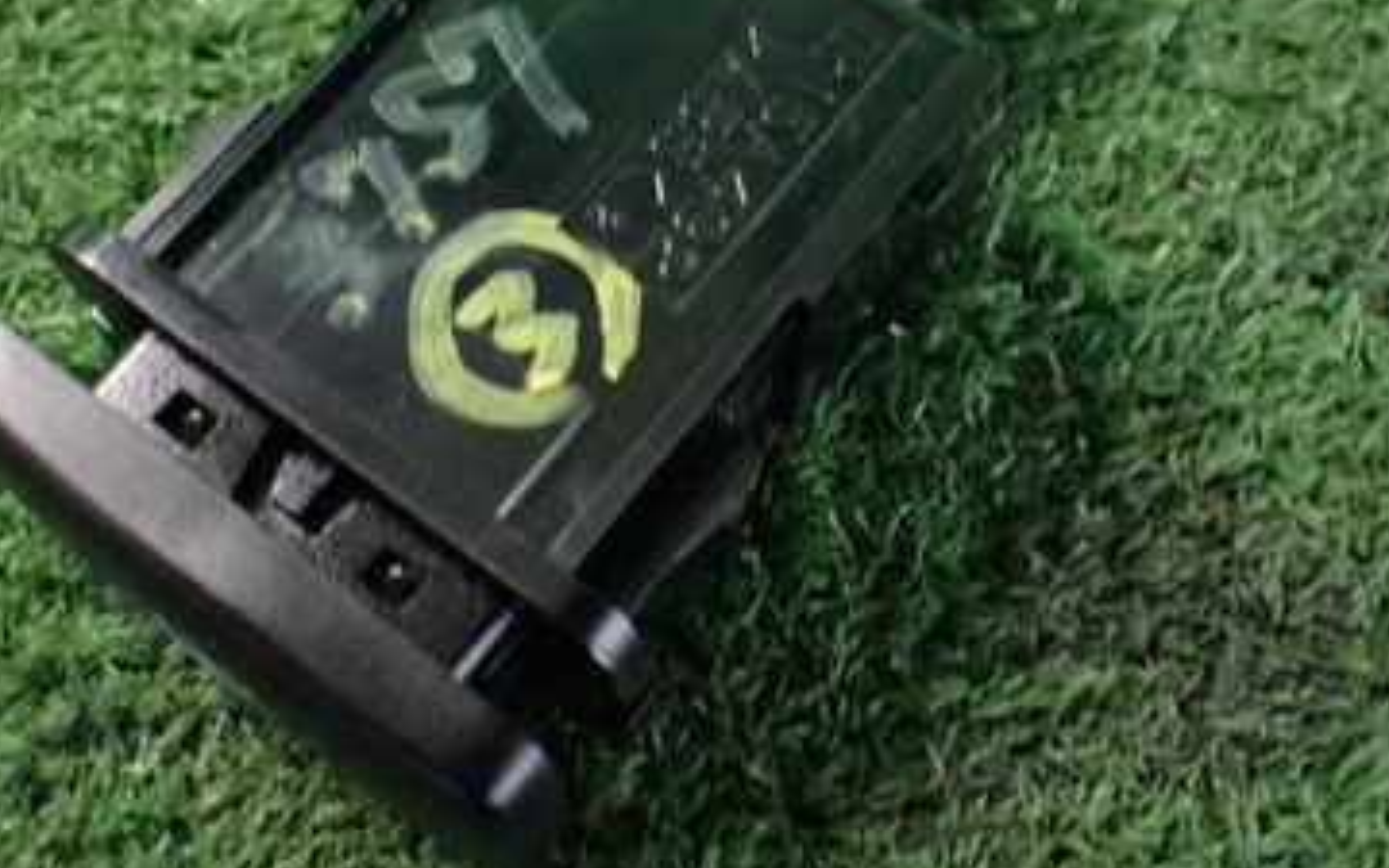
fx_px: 2006
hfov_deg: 38.2
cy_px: 339
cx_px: 633
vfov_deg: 24.4
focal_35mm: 53
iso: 800
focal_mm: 5.4
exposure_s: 1/30
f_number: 2.3
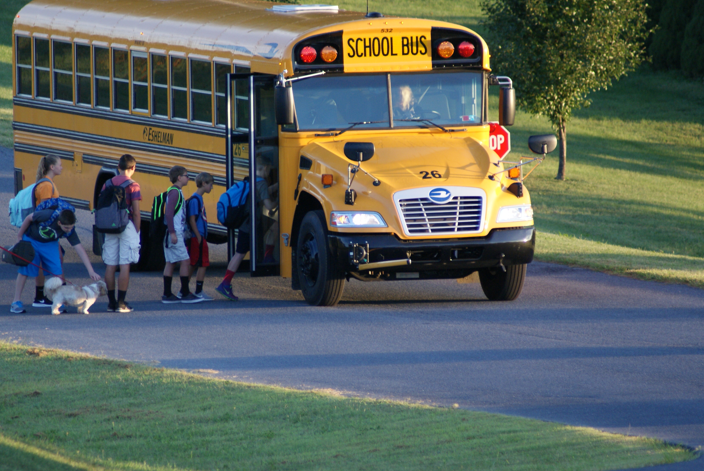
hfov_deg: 3.9
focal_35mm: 527
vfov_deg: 2.6
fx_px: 10318
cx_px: 322
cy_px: 222
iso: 400
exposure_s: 1/125
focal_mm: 300
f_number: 5.6
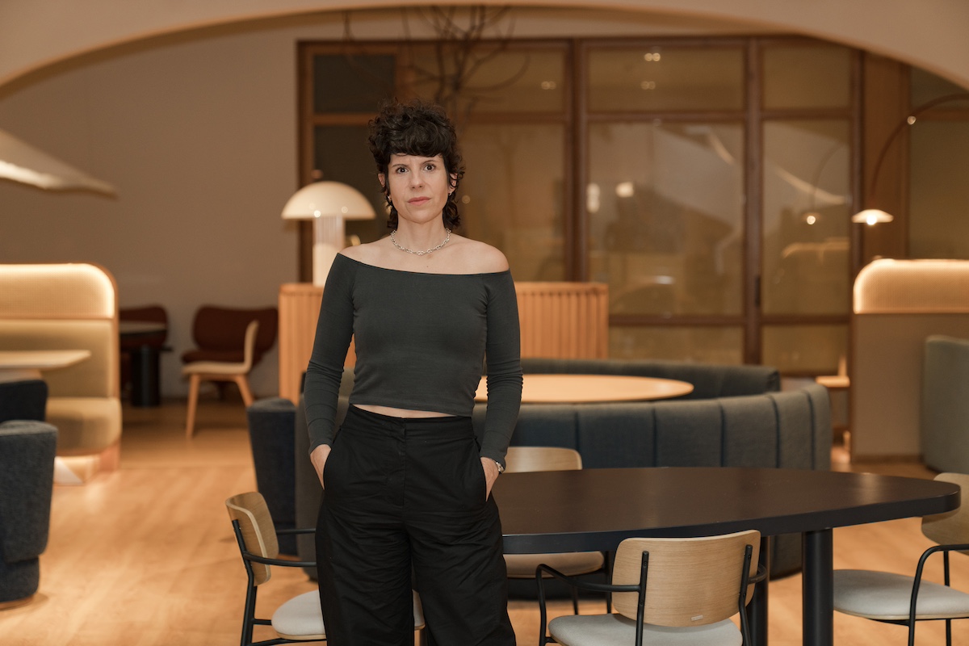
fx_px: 1830
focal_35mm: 68
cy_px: 323
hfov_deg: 29.7
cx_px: 484
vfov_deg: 20.0
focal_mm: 68
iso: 800
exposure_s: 1/250
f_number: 2.8
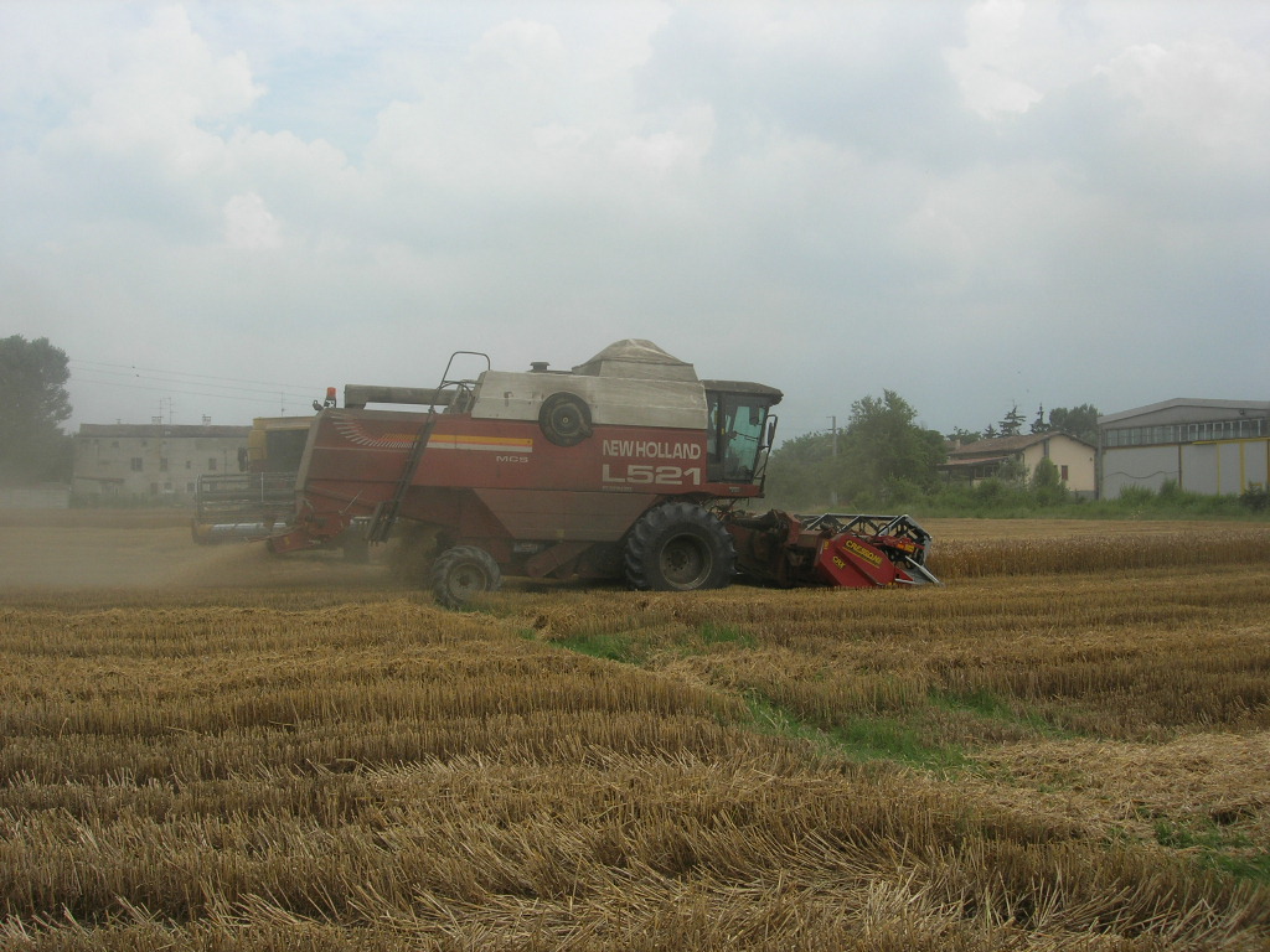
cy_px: 476
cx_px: 635
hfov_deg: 49.0
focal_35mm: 38
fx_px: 1394
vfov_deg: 37.7
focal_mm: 7.8
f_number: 4.8
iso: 64
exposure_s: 1/730
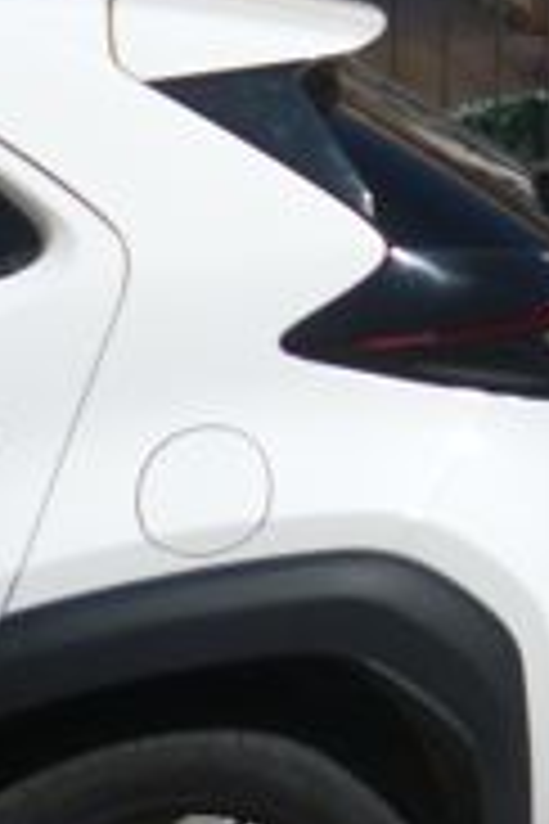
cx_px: 1001
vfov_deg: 19.2
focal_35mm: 96
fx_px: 2196
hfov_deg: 12.9
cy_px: -324
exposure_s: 1/250
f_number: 9
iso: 100
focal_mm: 4.3
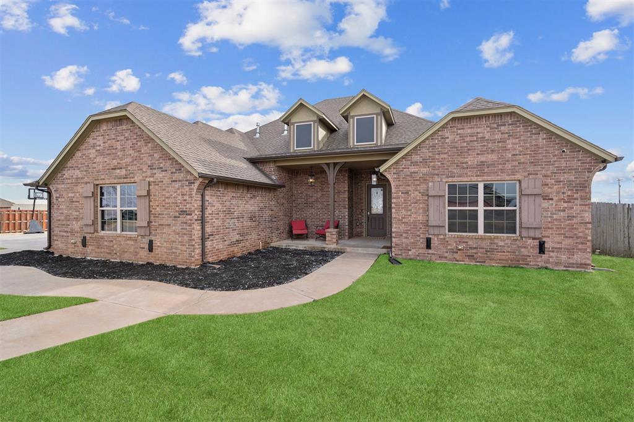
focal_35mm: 16
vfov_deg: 73.7
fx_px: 282
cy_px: 211
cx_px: 317
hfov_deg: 96.8
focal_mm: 16
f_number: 7.1
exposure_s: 1/250
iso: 200
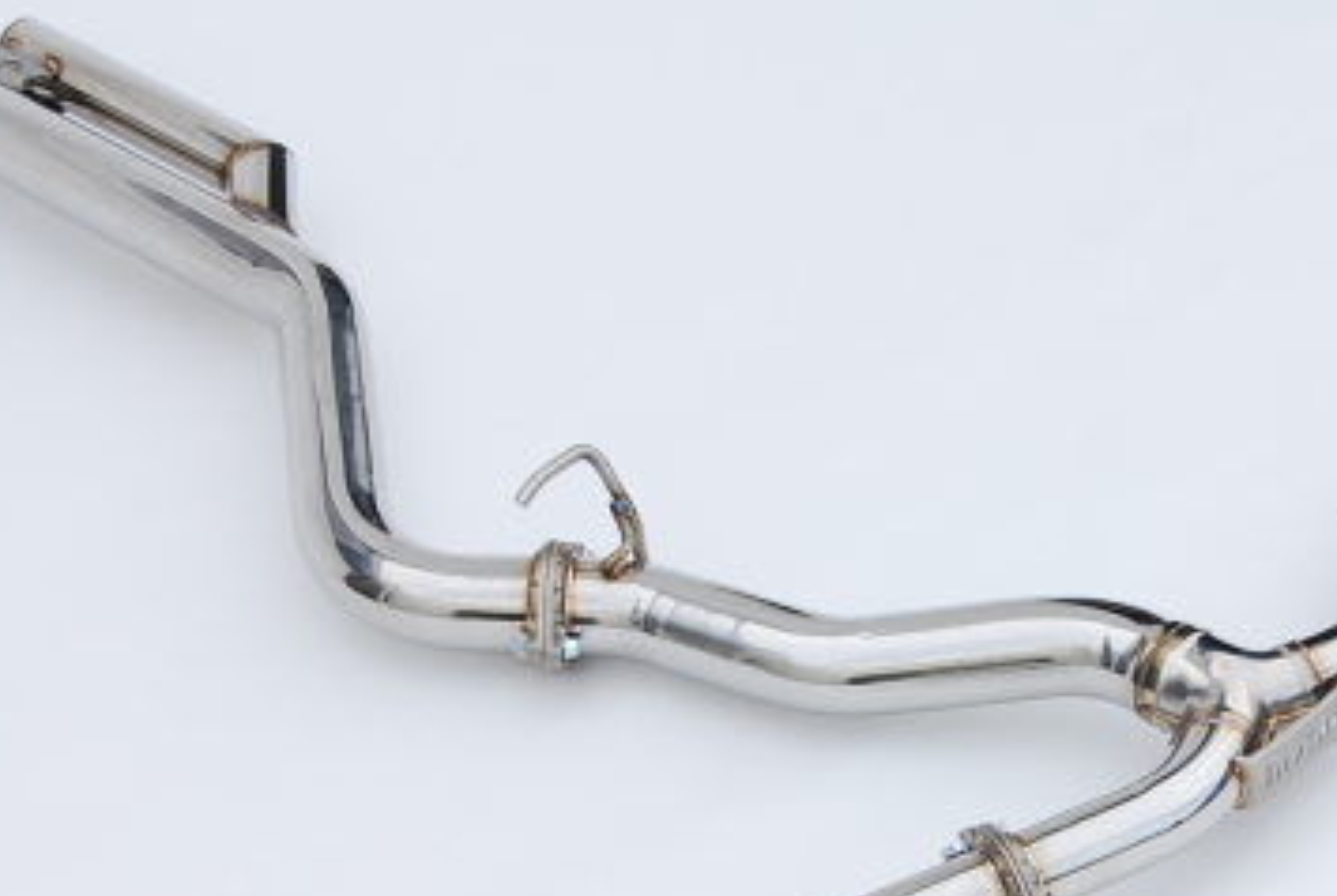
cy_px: 666
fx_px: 5282
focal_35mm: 142
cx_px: 915
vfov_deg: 9.7
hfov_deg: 14.4
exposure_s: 1/200
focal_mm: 42
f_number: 5.6
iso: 100
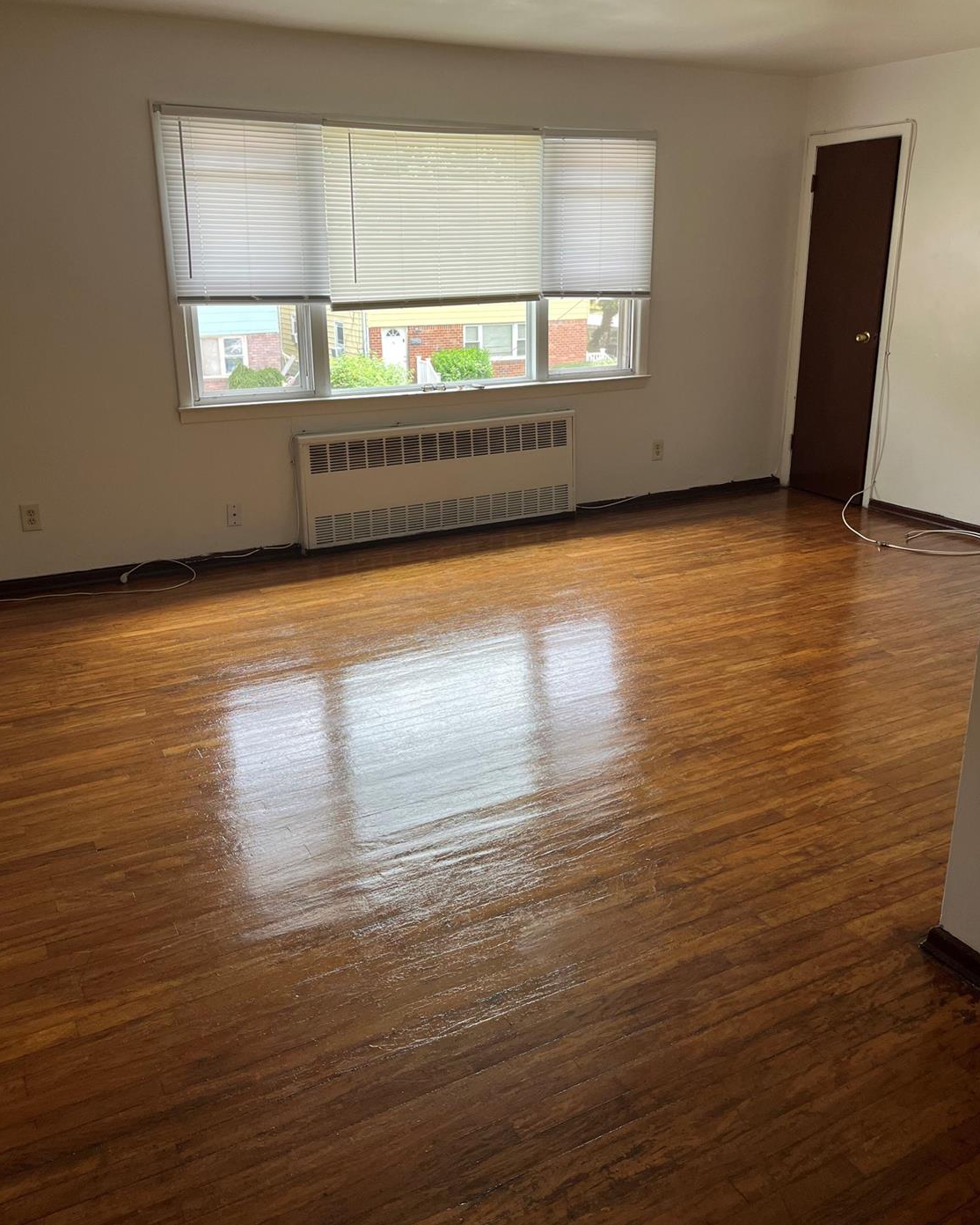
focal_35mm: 28
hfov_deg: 51.5
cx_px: 489
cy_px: 583
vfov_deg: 62.2
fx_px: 1015
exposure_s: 1/122
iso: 32
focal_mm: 5.1
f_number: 1.6
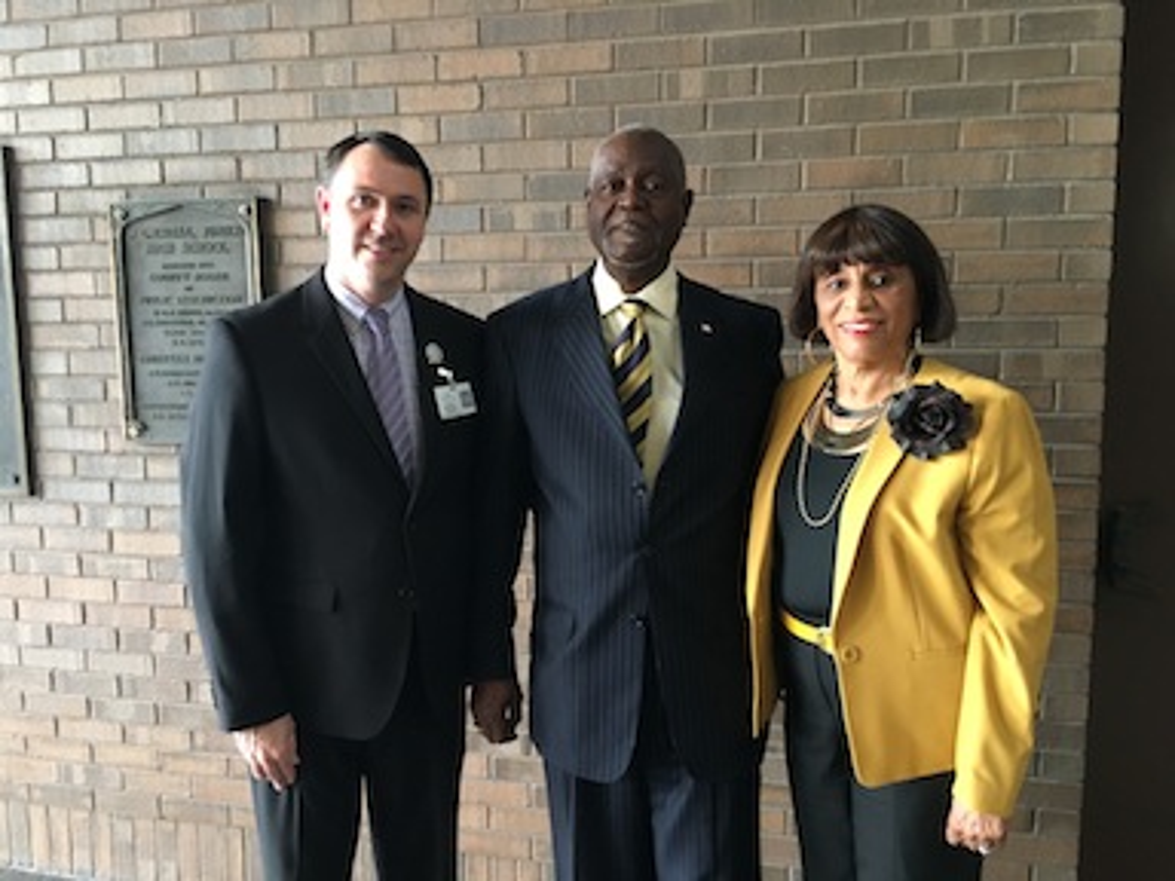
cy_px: 440
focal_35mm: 29
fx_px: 984
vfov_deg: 48.2
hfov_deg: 61.7
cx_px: 588
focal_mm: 4.15
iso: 200
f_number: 2.2
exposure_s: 1/15
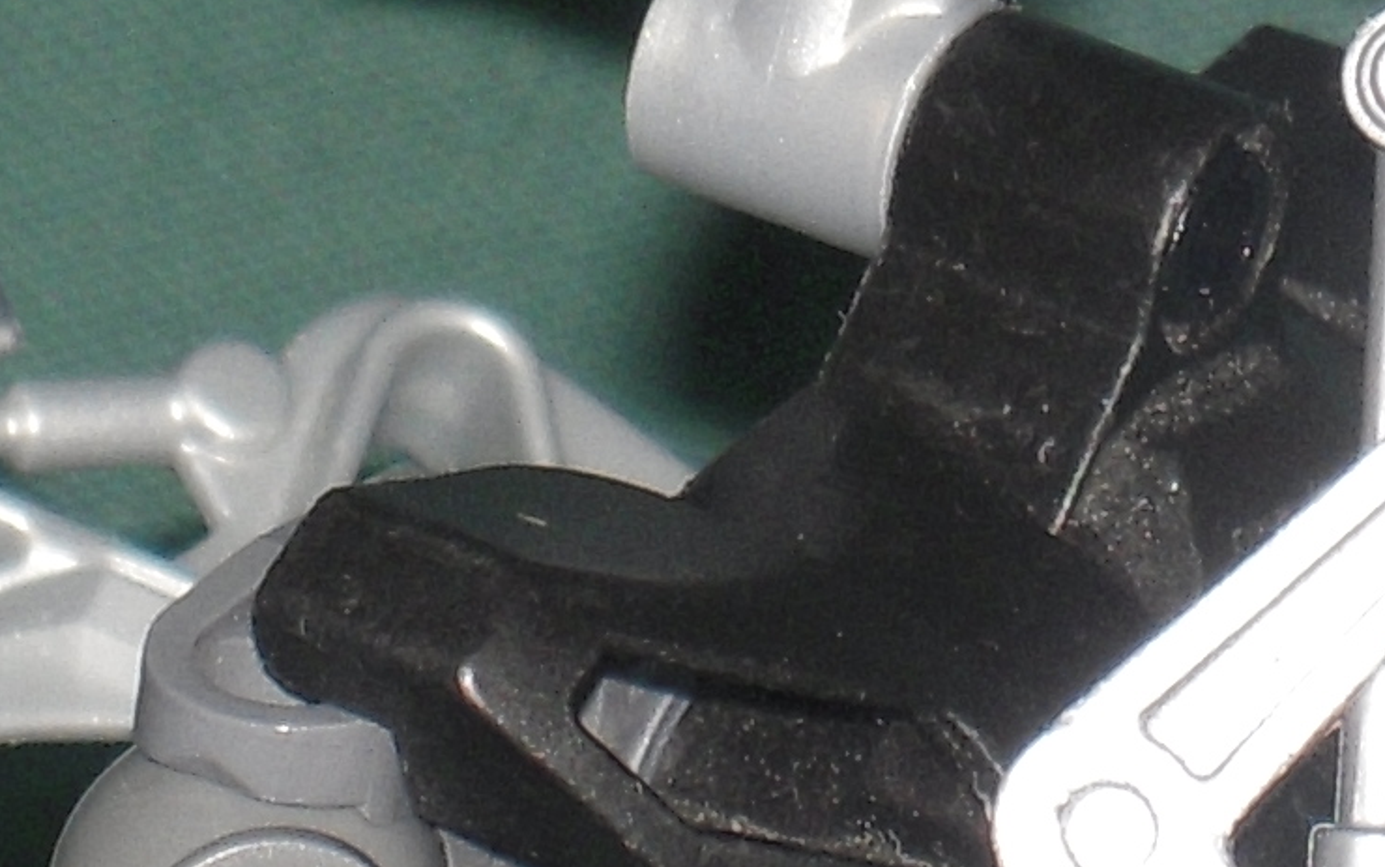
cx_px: 745
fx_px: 22088
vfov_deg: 2.2
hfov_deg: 3.6
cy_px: -163
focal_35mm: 585
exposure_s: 1/80
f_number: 5.8
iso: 125
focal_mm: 20
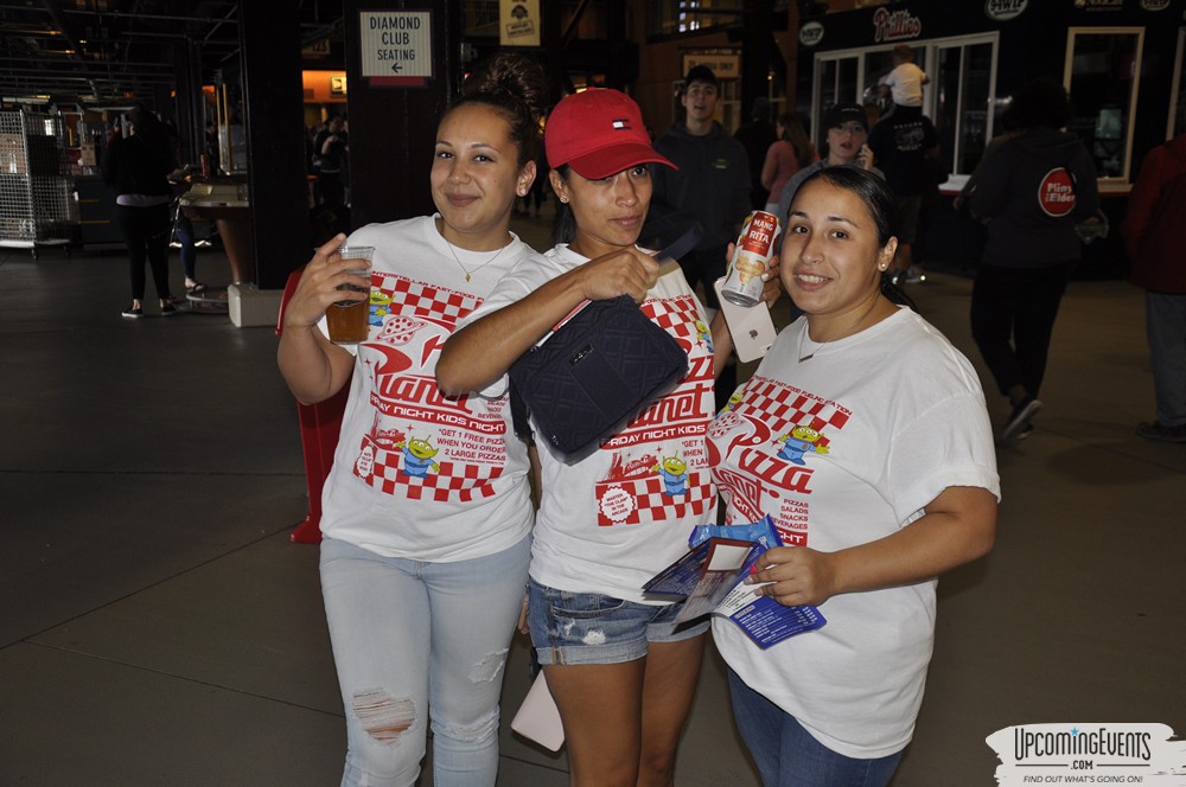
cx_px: 593
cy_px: 394
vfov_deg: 31.8
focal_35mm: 42
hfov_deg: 46.5
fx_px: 1382
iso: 400
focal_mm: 28
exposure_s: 1/60
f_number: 4
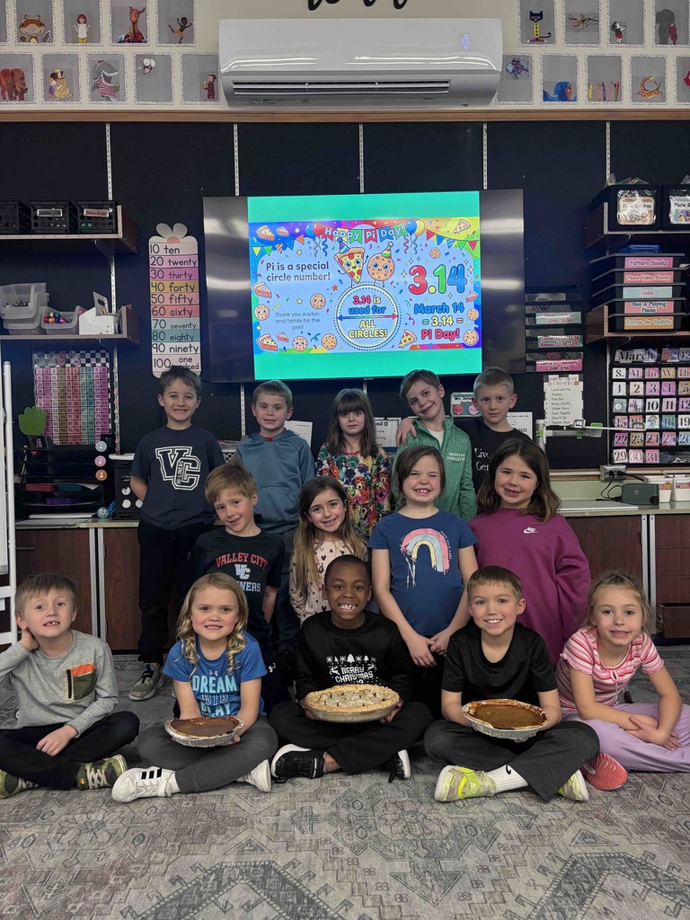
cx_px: 345
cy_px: 460
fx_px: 691
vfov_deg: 67.3
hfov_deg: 53.1
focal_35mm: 26
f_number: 1.6
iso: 400
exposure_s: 1/60
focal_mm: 5.96
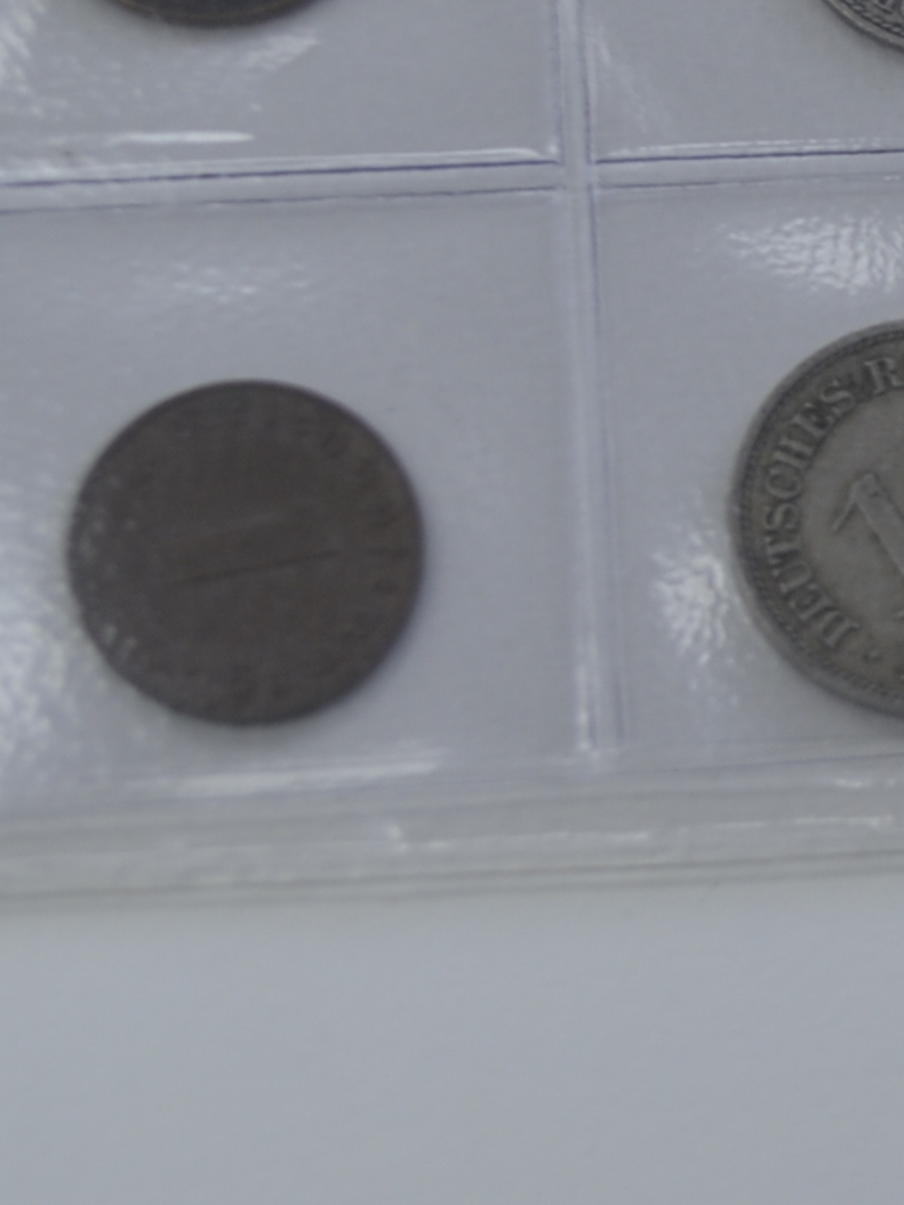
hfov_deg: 9.1
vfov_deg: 12.6
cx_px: 1655
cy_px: 125
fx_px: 5397
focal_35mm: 155
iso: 160
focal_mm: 32
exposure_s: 1/60
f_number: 5.6
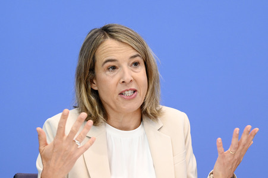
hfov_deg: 15.2
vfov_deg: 10.1
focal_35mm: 135
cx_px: 134
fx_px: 1004
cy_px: 89
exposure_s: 1/500
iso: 4000
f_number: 6.3
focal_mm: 135
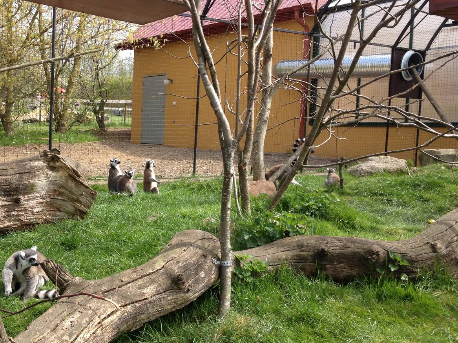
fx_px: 635
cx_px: 176
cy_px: 158
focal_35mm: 48
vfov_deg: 30.2
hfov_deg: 39.4
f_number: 2.4
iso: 50
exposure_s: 1/767
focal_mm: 4.28
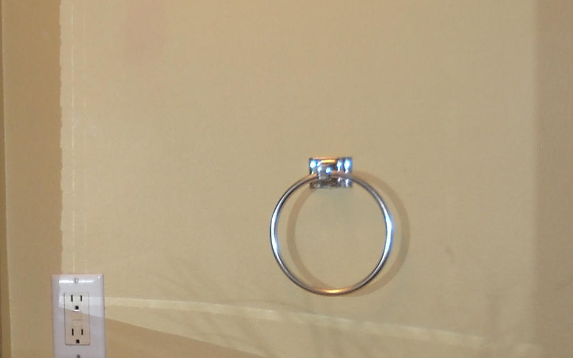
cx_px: 90
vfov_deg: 10.3
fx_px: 1968
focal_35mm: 126
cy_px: 417
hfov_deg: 16.4
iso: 64
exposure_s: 1/30
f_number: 3.1
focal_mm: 6.72
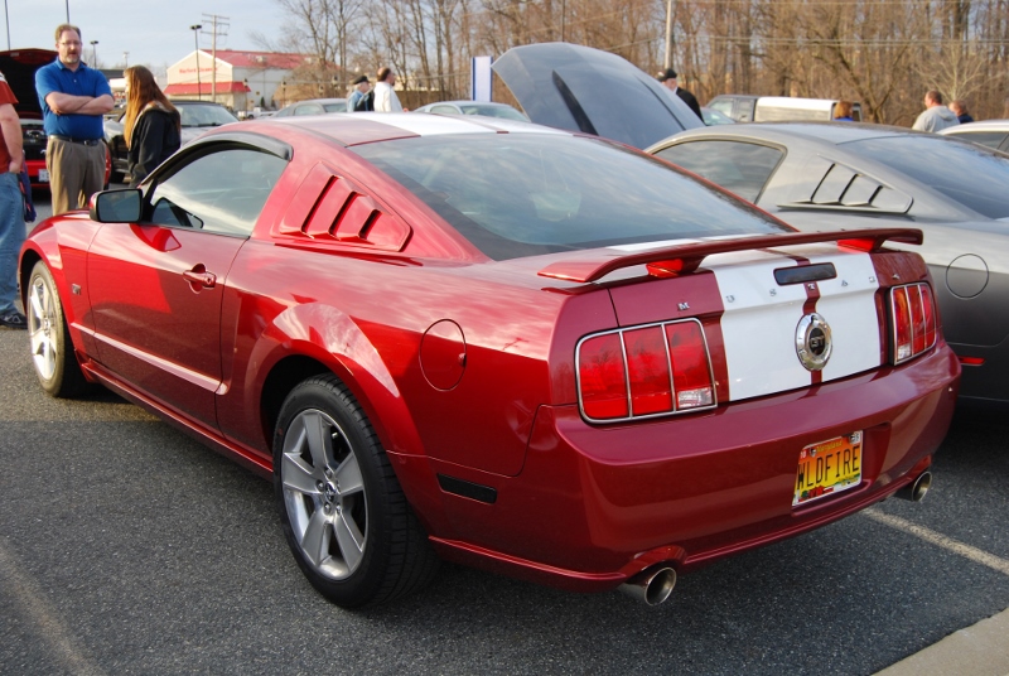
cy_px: 338
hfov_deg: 49.5
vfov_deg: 34.3
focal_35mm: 39
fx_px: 1095
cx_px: 504
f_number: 5.6
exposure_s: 1/125
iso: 200
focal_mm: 26
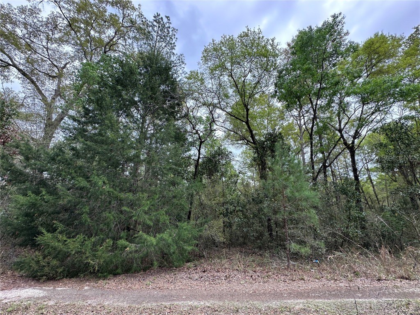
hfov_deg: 102.1
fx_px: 170
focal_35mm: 14
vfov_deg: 85.7
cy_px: 158
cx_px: 210
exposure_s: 1/483
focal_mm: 2.22
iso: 40
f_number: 2.2
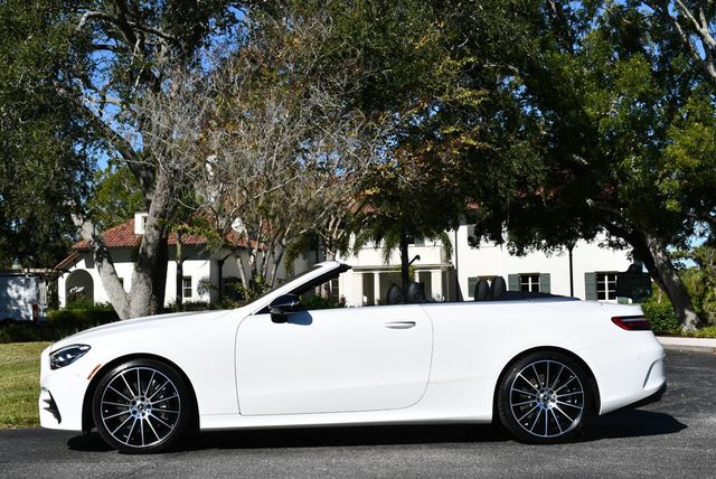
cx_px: 358
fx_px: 1035
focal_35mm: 52
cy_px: 240
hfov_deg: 38.2
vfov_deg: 26.0
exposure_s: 1/400
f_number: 10
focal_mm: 26
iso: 100
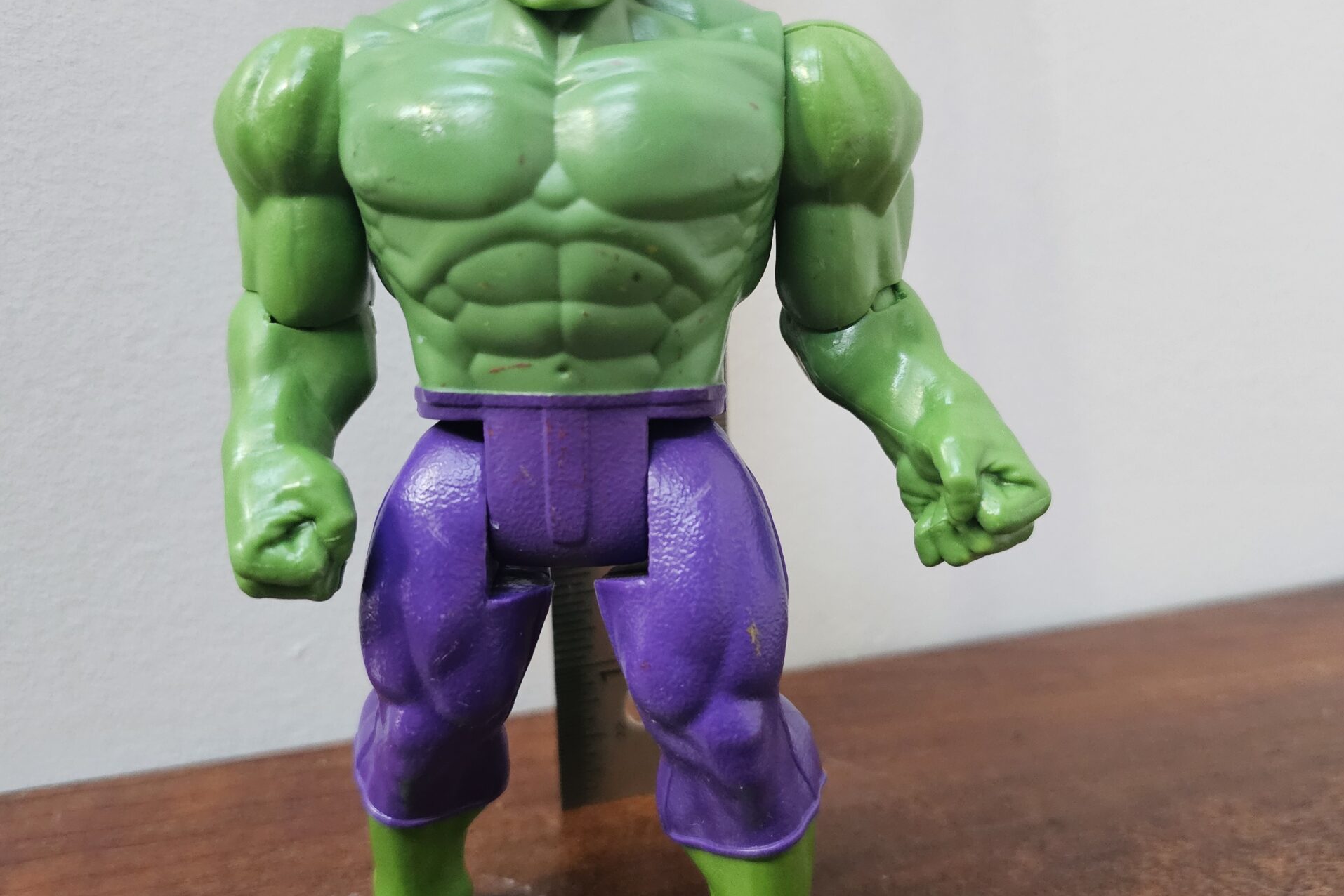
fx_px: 1195
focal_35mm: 32
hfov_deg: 58.7
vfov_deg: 41.1
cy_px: 402
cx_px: 673
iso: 1000
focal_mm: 6.3
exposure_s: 1/120
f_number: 1.7
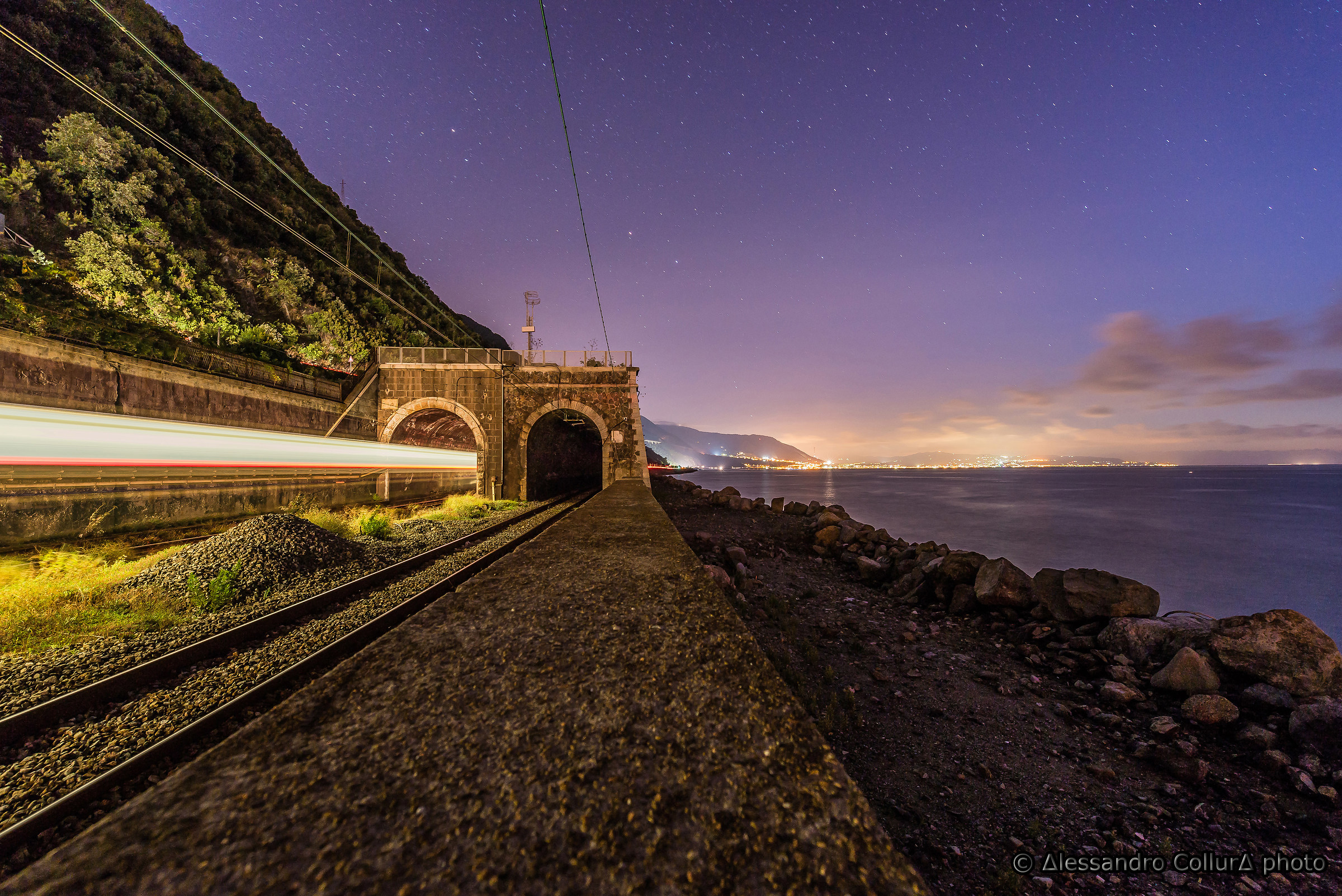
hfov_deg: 104.2
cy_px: 448
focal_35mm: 14
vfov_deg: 81.3
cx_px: 671
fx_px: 522
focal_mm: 14
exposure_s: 43
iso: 400
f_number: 5
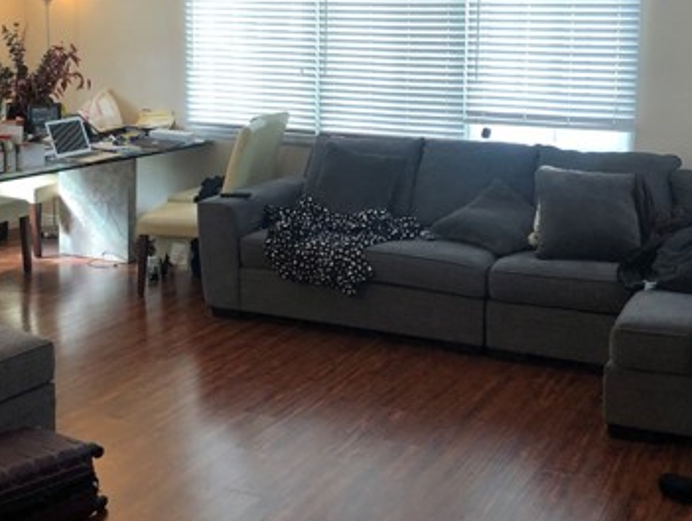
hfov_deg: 37.5
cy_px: 156
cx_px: 357
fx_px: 1021
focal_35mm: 51
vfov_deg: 28.3
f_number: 1.8
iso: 32
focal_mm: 3.99
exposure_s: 1/30
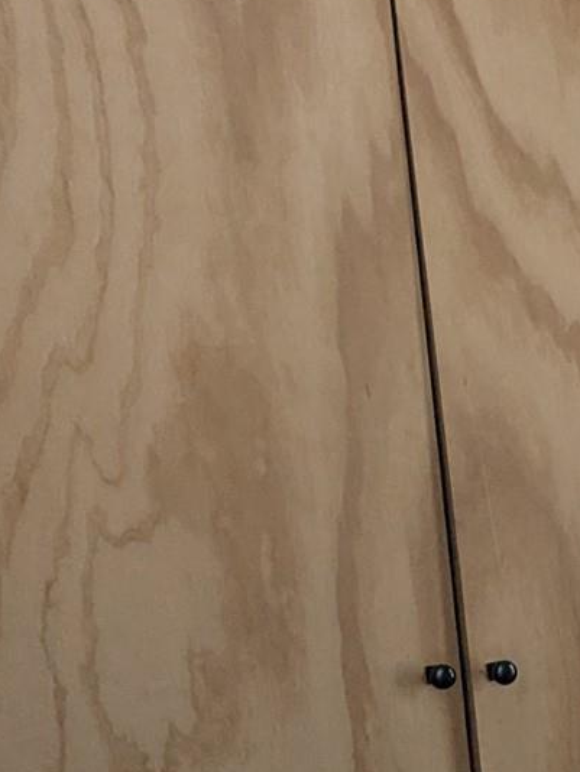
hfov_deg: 12.8
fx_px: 2054
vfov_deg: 20.3
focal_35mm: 92
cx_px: 1335
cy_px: 857
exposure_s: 1/173
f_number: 1.85
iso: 26
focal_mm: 6.81
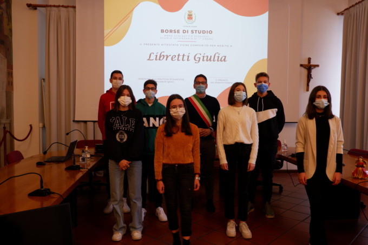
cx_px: 184
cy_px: 122
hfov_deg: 61.9
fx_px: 307
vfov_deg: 43.6
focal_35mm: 30
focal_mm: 20.3
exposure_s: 1/30
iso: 500
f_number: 4.2
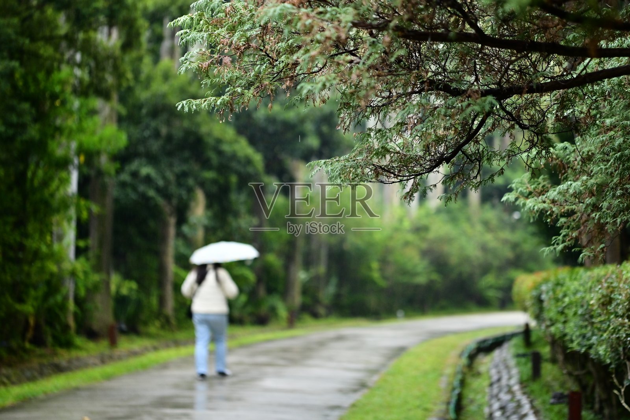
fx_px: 1574
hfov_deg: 22.6
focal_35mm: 90
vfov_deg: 15.2
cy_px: 210
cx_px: 315
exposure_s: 1/100
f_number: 2.8
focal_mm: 90
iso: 1000
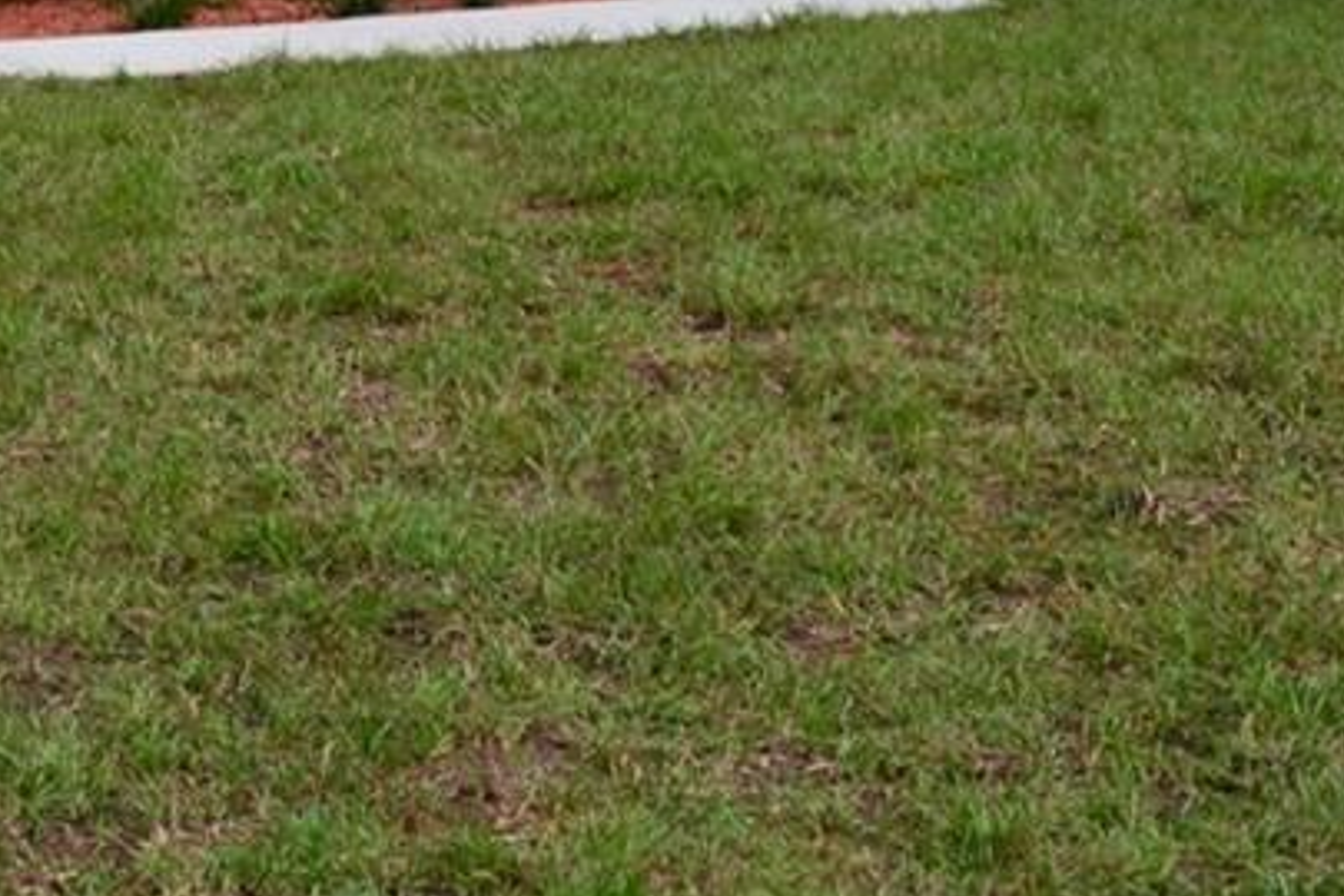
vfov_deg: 8.8
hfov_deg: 12.9
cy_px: -332
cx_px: -382
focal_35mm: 154
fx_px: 5749
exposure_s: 1/160
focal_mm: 26
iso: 400
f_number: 10
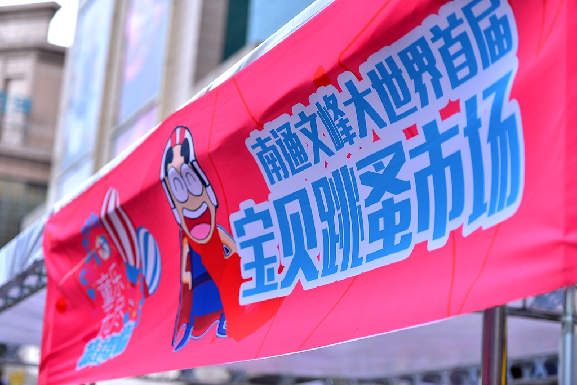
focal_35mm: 86
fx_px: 1379
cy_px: 192
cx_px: 288
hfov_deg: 23.6
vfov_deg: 15.9
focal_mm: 86
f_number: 2.8
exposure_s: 1/320
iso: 100
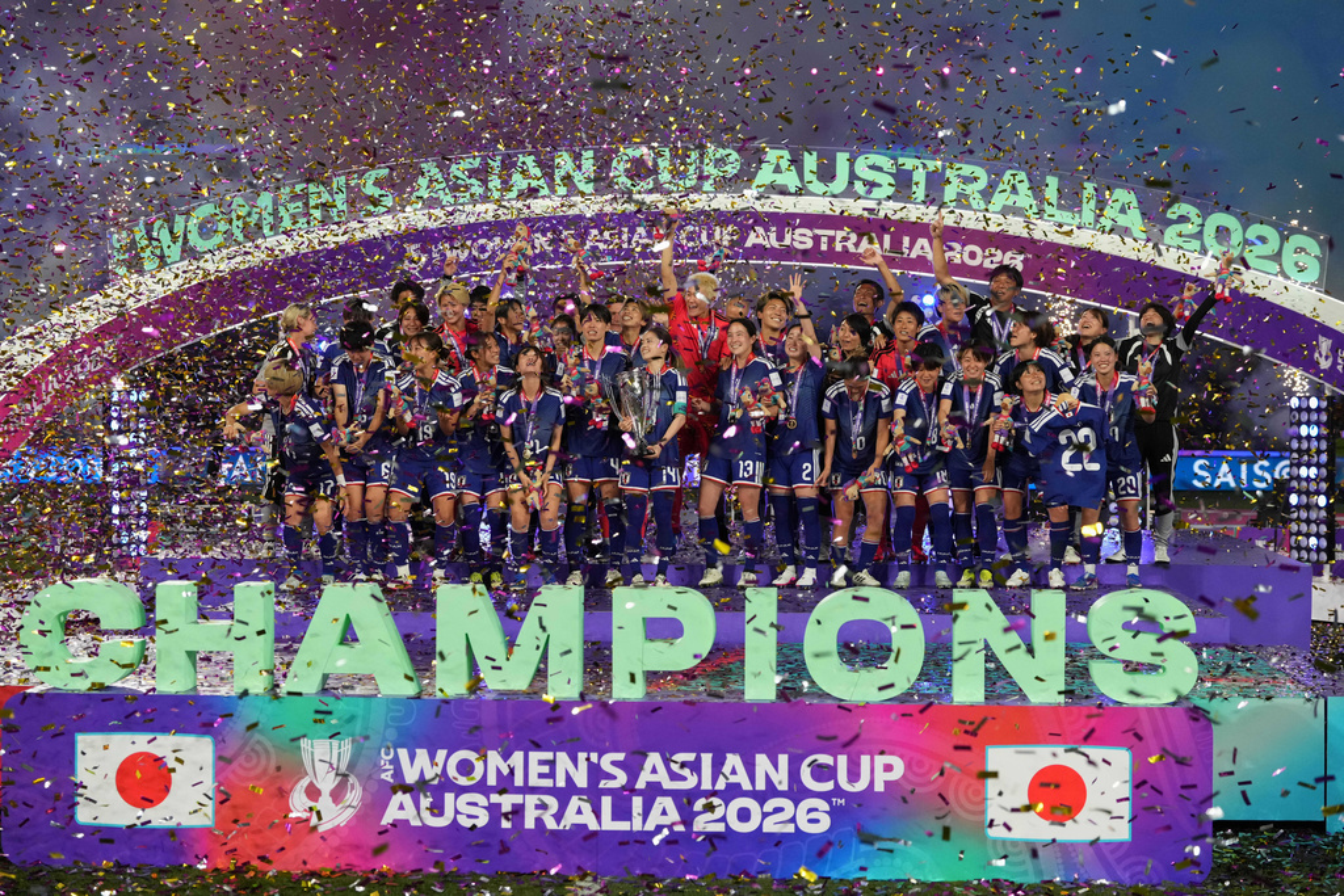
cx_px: 672
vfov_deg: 19.5
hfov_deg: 28.8
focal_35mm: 70
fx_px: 2614
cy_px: 448
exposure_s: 1/2500
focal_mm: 70
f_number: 4
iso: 5000
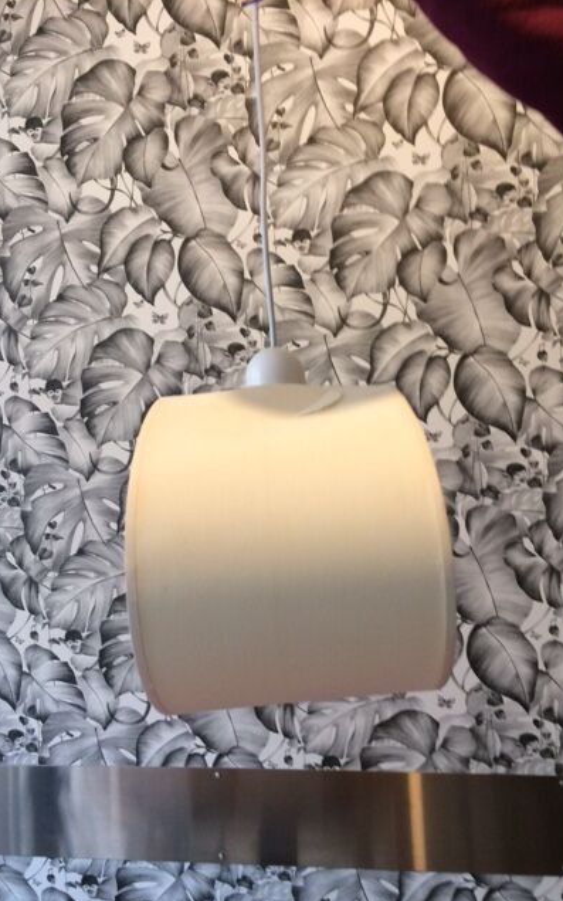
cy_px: 451
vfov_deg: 61.2
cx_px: 286
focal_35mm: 31
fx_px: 761
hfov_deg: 40.6
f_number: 2.2
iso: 160
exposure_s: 1/33
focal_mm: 4.15
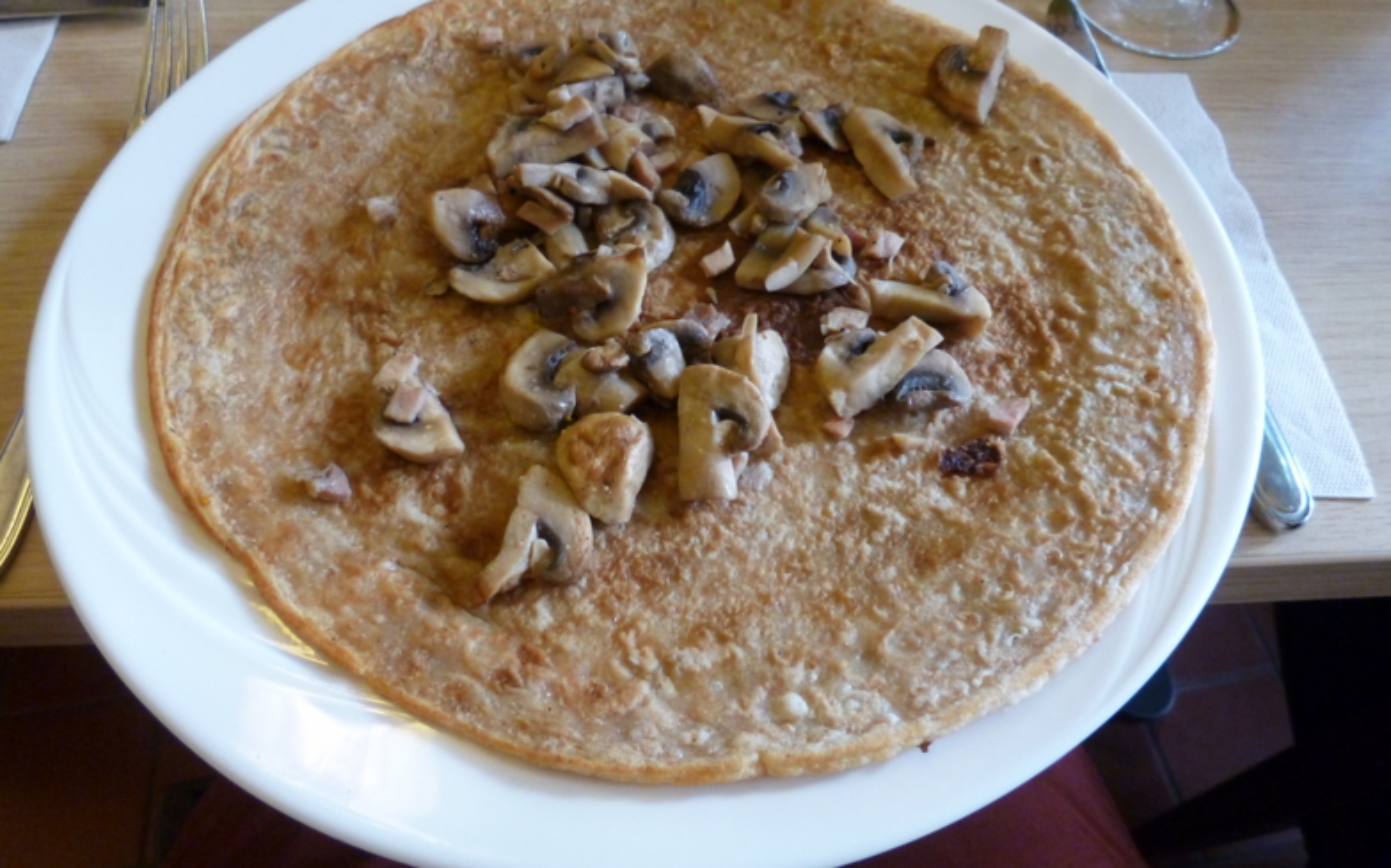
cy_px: 339
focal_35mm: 26
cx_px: 691
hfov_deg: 70.4
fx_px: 985
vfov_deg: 47.2
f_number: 2.5
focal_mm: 4.3
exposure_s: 1/30
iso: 400
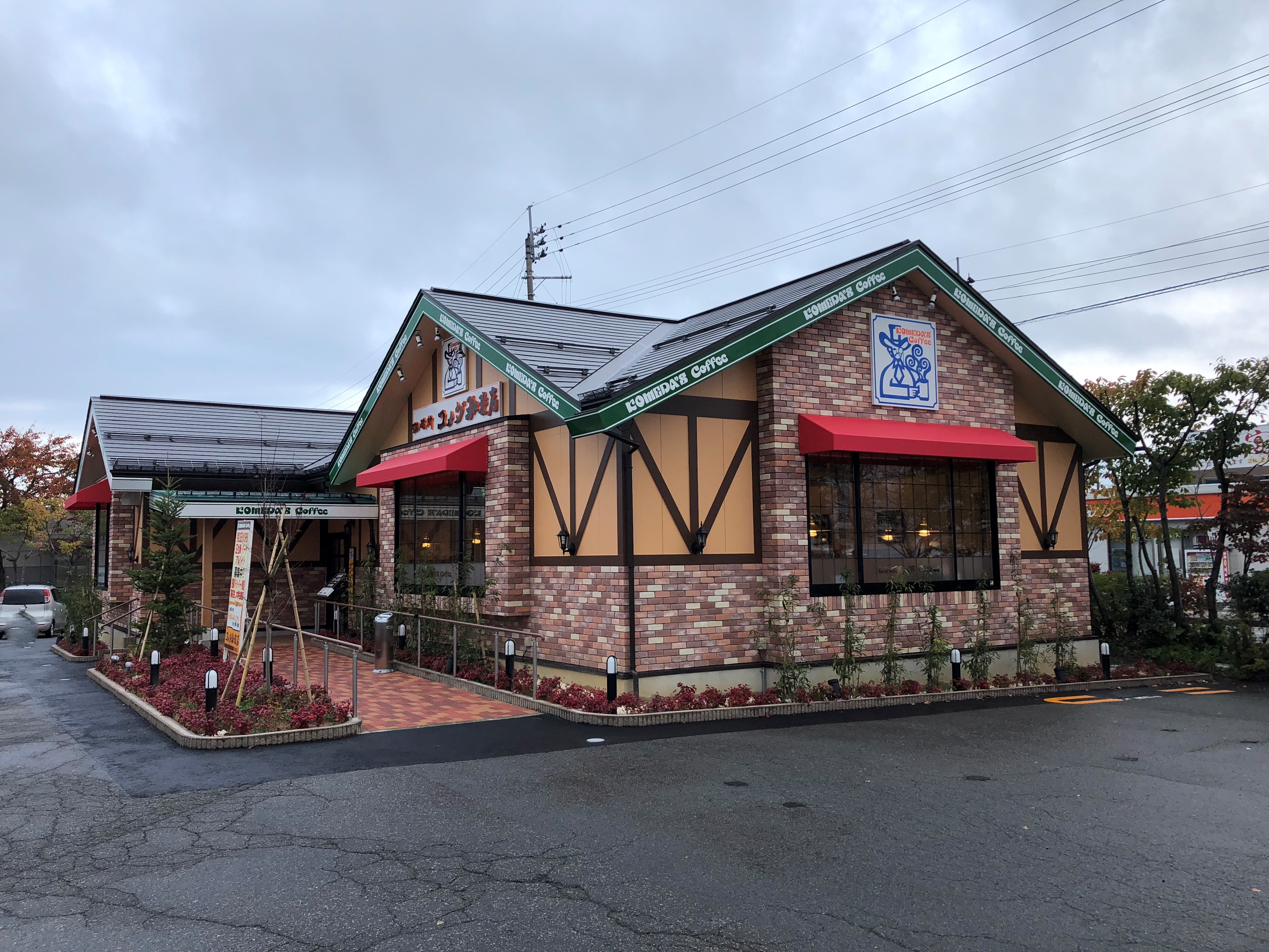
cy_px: 476
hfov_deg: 63.4
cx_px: 634
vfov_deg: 49.7
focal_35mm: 28
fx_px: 1026
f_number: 1.8
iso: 20
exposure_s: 1/400
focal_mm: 3.99
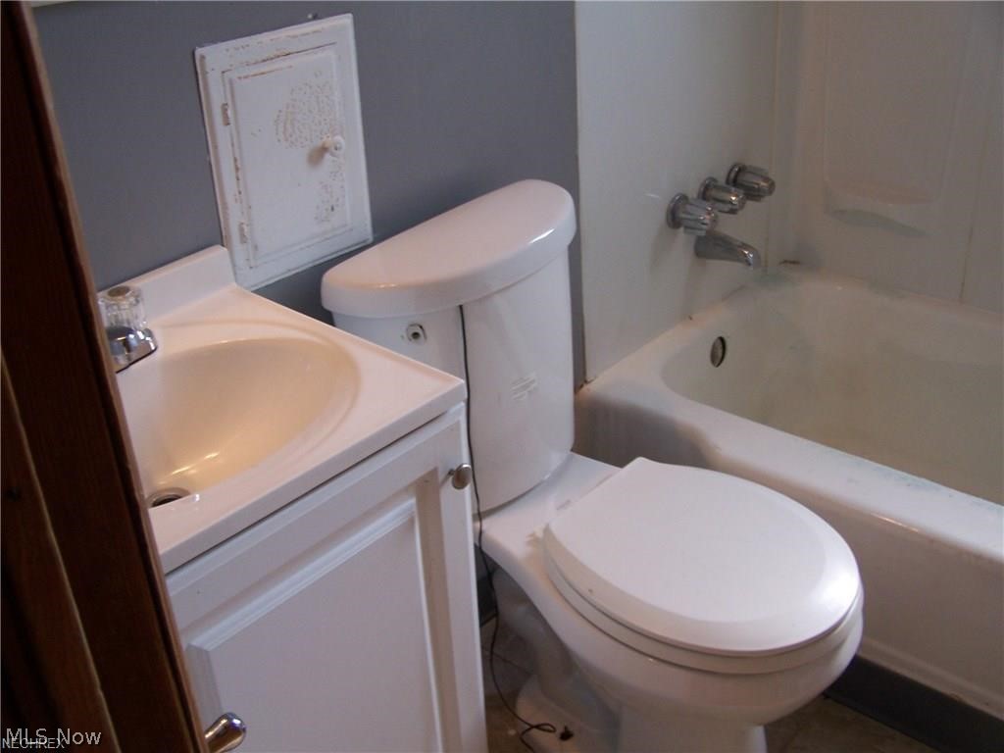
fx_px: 1102
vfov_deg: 37.7
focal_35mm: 38
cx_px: 502
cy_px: 376
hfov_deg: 49.0
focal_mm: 6.3
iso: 100
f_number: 2.8
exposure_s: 1/30
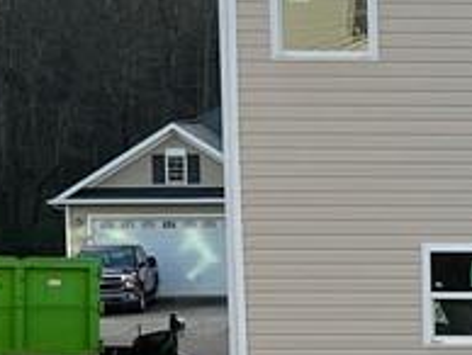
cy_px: 263
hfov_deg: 13.1
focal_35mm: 137
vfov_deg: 10.8
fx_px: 1870
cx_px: 820
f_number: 1.5
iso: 50
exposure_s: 1/1068
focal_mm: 5.7
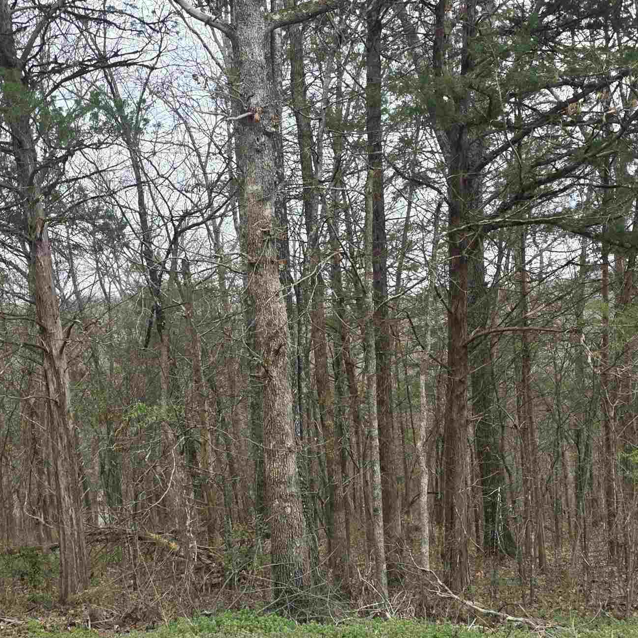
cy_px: 405
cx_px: 397
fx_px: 1001
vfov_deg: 35.1
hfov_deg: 35.2
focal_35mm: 48
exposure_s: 1/359
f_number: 1.7
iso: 50
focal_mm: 6.3
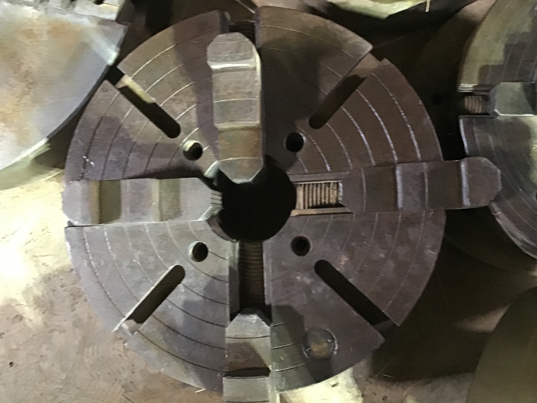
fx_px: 496
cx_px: 274
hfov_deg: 56.8
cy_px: 199
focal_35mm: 32
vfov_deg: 44.2
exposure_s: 1/15
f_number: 2.4
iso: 400
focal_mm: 3.3
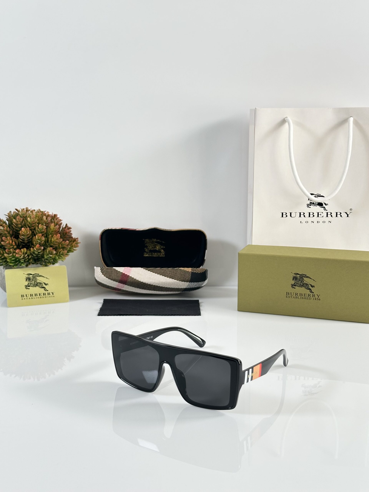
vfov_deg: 39.7
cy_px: 246
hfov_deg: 30.3
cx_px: 184
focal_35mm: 48
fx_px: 682
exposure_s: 1/100
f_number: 1.78
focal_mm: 6.86
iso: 80
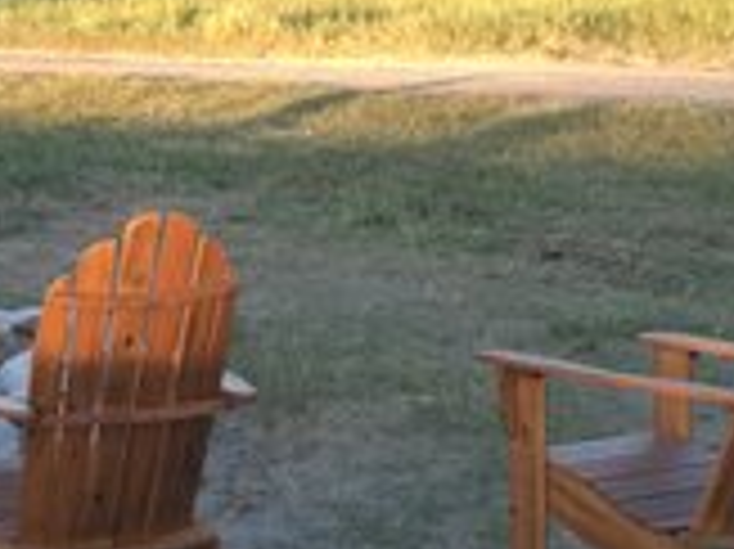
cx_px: -248
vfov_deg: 12.7
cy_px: -81
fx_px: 2415
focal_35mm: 114
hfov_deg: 16.3
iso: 32
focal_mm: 4.15
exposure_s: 1/120
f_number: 2.2
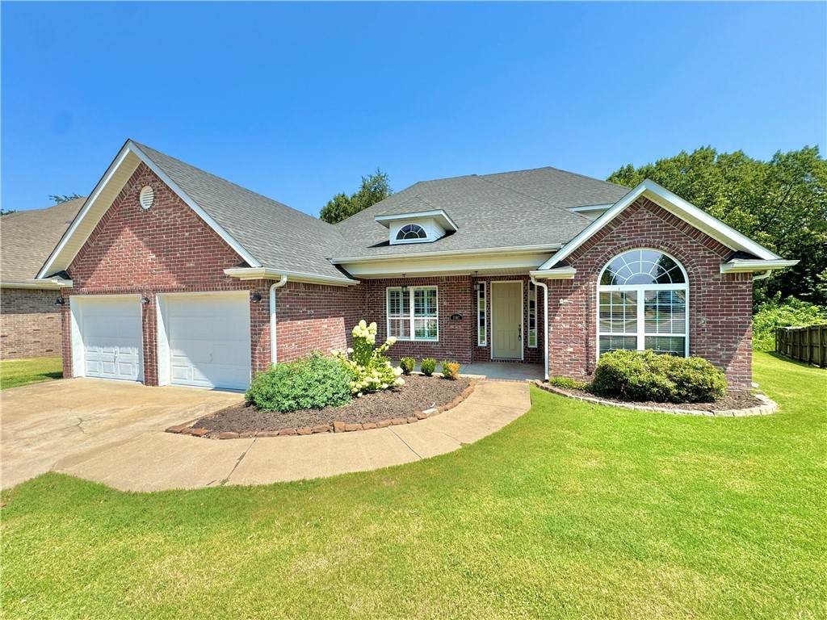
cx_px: 414
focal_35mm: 14
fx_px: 334
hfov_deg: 102.1
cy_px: 310
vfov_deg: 85.7
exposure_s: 1/1277
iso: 50
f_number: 2.2
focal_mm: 2.22
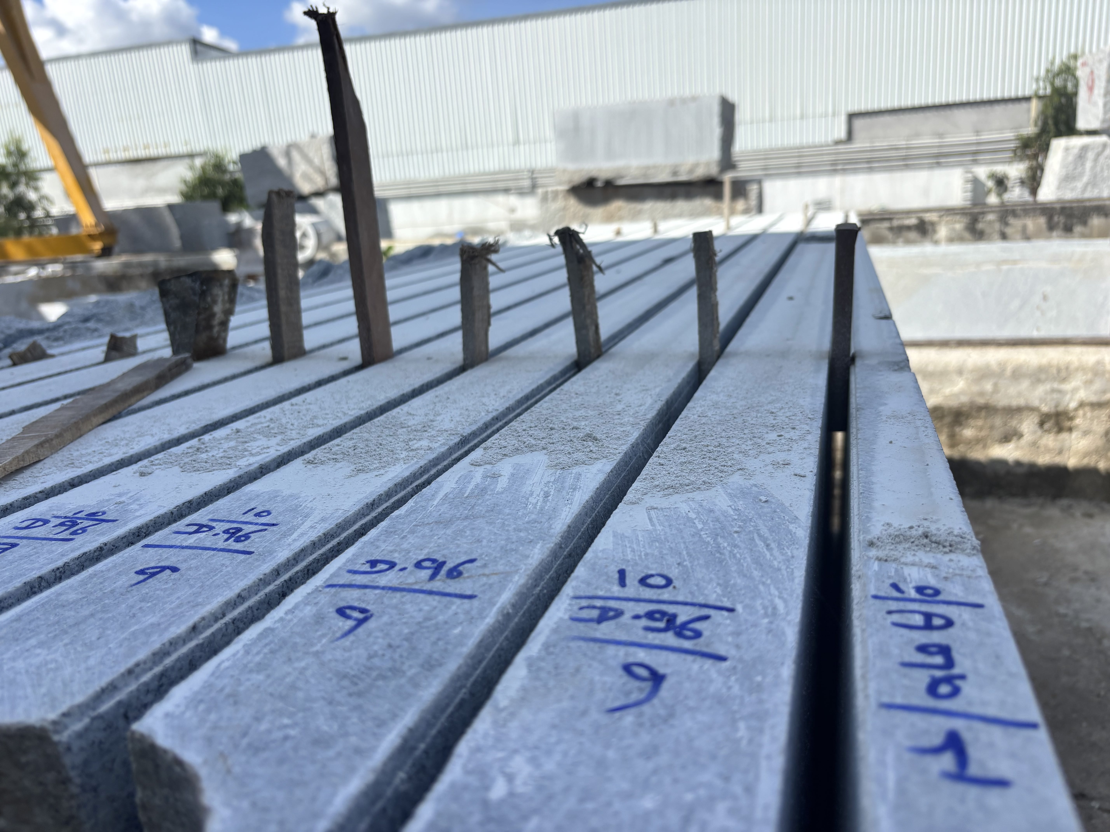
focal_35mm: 26
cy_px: 416
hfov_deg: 67.3
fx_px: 834
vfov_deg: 53.1
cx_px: 555
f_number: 1.6
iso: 50
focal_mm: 5.96
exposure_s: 1/3311
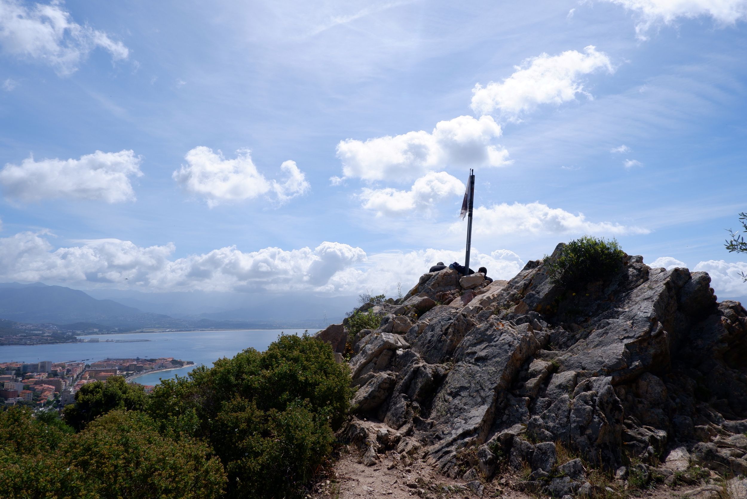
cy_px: 250
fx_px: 478
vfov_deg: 55.2
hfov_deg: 76.1
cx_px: 374
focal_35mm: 23
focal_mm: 15
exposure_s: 1/450
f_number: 11
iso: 200
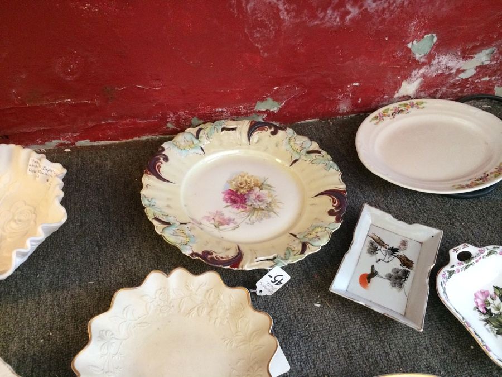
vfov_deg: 46.8
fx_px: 435
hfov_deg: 60.0
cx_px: 251
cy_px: 188
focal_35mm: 30
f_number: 2.2
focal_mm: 4.12
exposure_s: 1/20
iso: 320
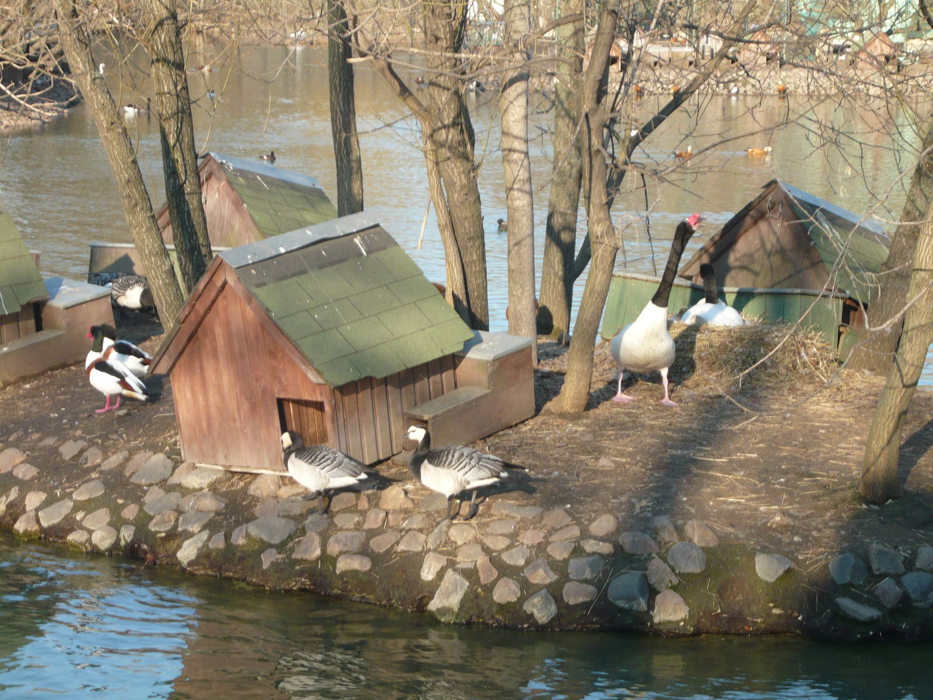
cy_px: 350
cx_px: 466
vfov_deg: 14.8
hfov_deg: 19.6
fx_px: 2695
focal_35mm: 100
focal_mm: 16.5
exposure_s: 1/125
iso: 100
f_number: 5.1
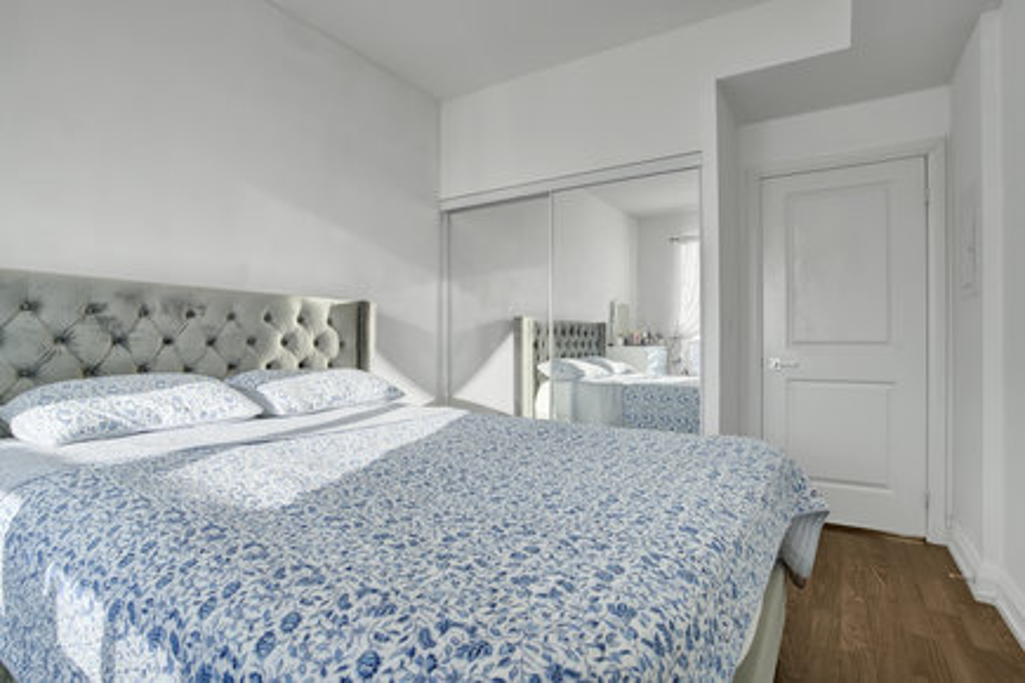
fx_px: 484
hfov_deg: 93.3
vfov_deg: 70.4
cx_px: 512
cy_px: 342
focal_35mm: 17
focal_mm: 17
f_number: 8
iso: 100
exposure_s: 1/30
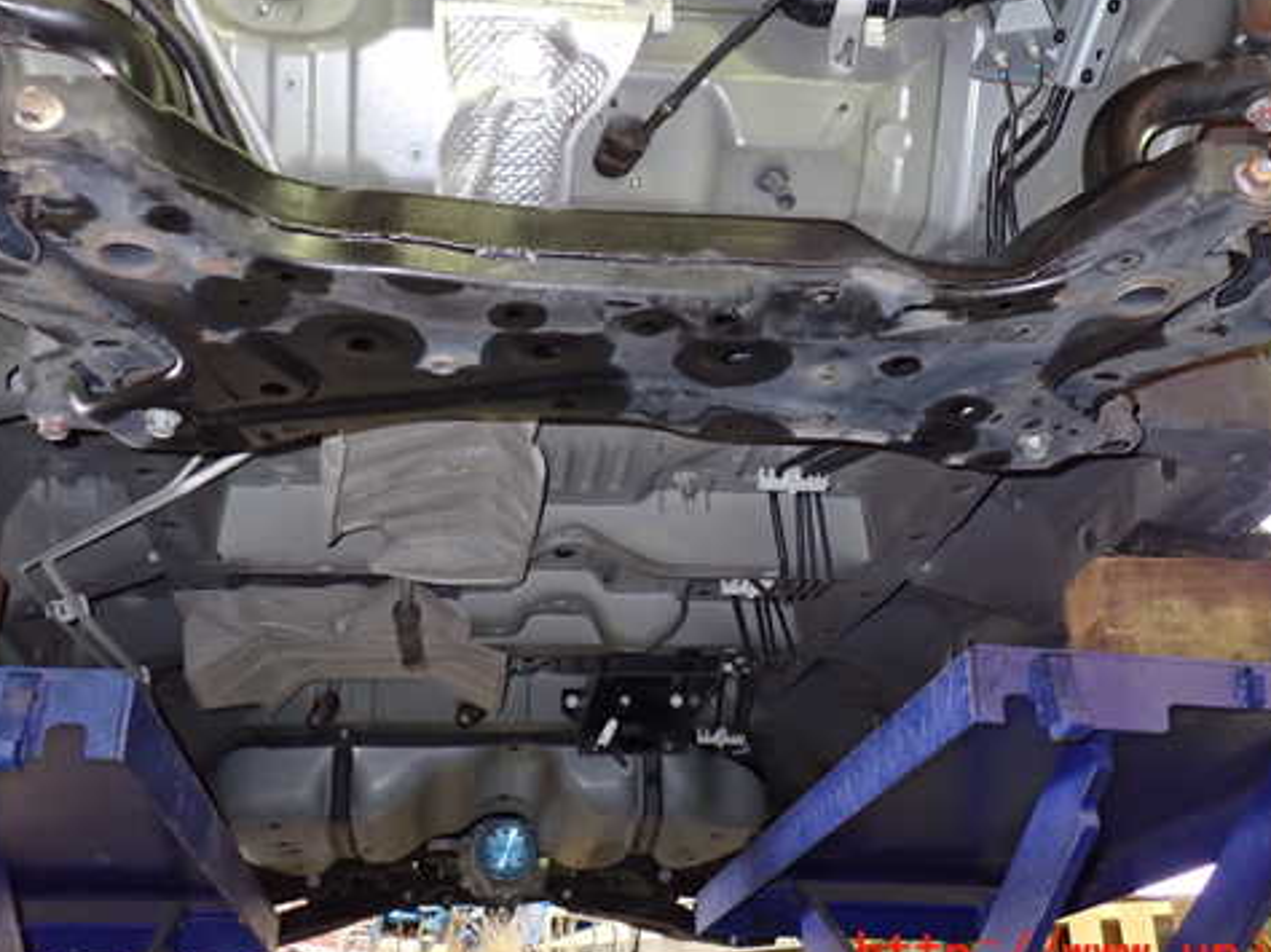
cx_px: 657
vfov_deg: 37.6
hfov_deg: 49.0
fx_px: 1395
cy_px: 389
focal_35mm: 38
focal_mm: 5.4
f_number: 2.3
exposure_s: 1/30
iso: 640
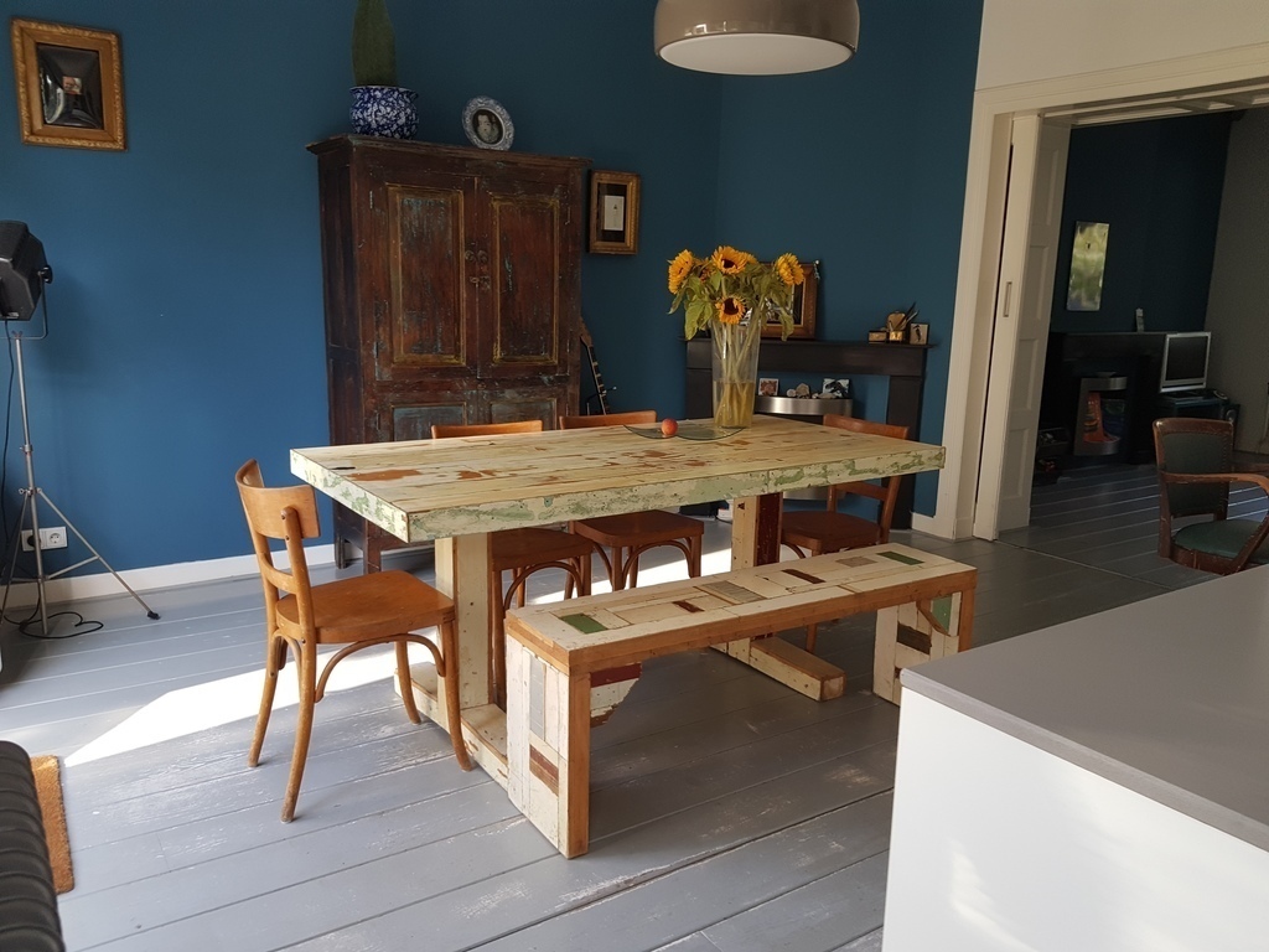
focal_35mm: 26
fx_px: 953
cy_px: 476
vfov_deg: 53.1
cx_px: 634
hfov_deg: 67.3
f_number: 1.7
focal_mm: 4.2
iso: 80
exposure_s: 1/100
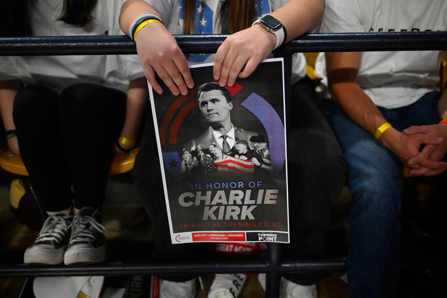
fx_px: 497
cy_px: 149
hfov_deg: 48.5
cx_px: 224
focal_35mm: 40
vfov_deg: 33.4
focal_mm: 40
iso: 10000
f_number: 2
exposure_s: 1/1000
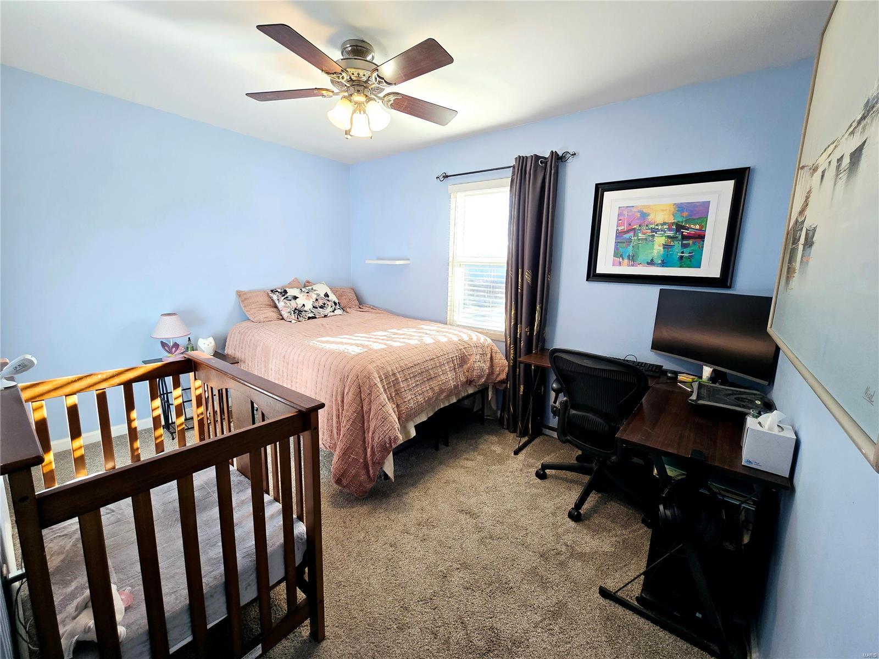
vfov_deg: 89.9
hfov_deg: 106.2
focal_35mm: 13
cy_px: 330
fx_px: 330
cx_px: 440
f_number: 2.2
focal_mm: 2.2
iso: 64
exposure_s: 1/60.2
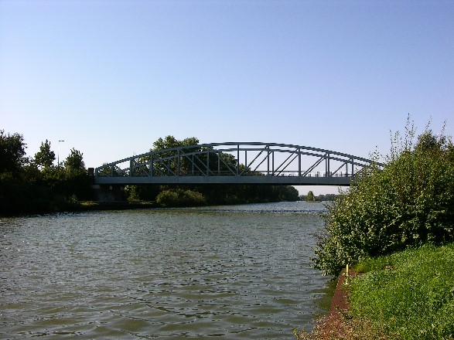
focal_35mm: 36
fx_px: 472
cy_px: 170
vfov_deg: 39.6
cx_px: 227
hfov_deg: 51.4
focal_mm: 9.2
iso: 50
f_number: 8
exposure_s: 1/130
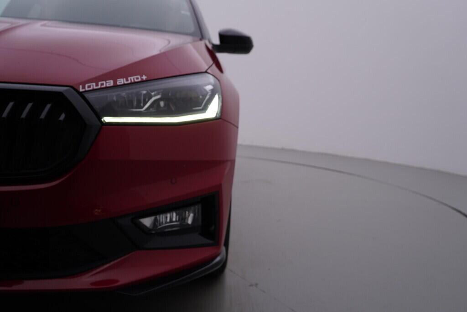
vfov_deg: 36.9
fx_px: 467
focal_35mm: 36
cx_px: 234
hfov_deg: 53.1
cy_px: 156
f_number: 5
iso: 125
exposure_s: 1/125
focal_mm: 24
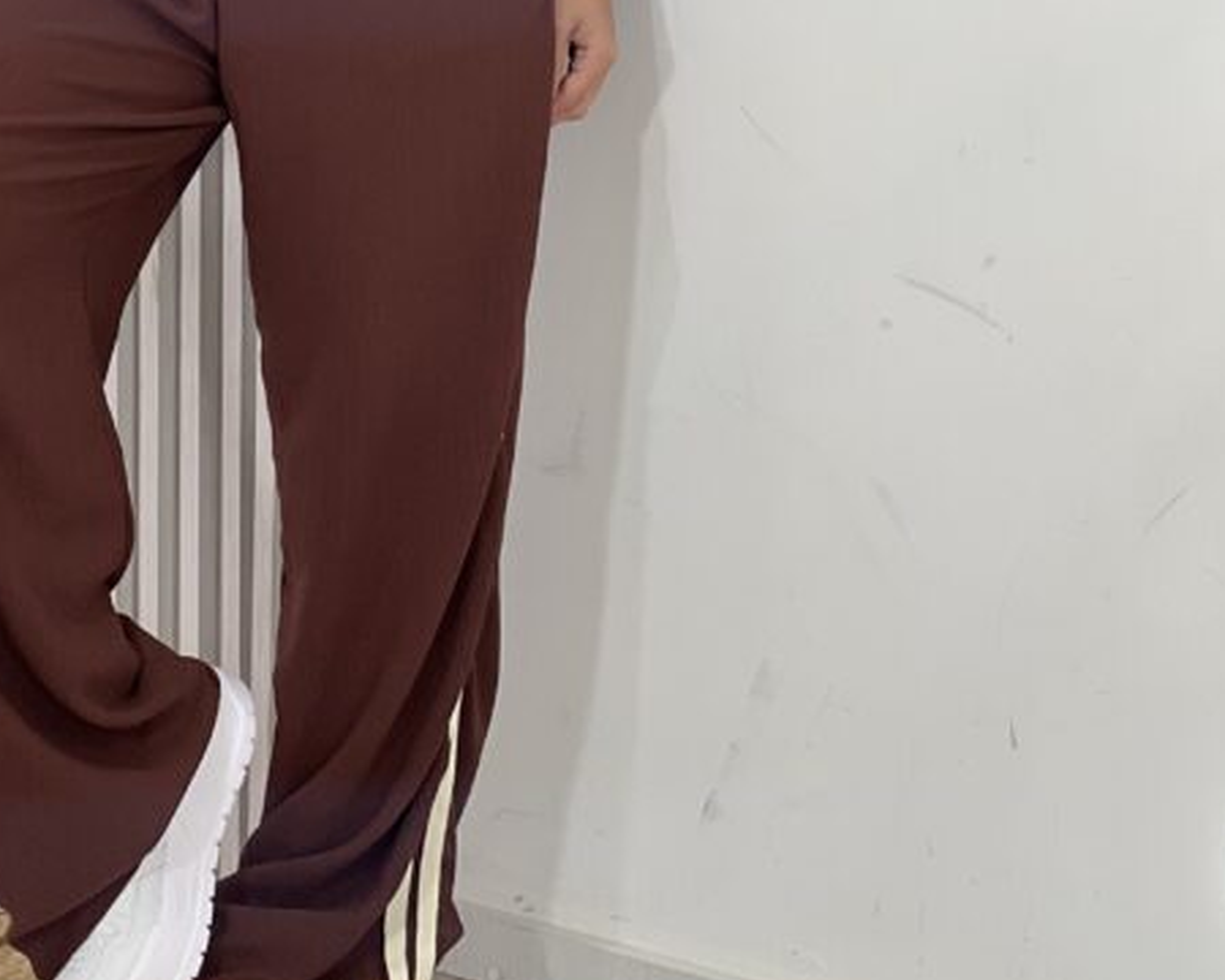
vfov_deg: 9.8
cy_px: -105
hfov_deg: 12.3
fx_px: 5656
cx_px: 299
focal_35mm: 156
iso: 100
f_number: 2.8
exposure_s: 1/120
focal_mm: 9
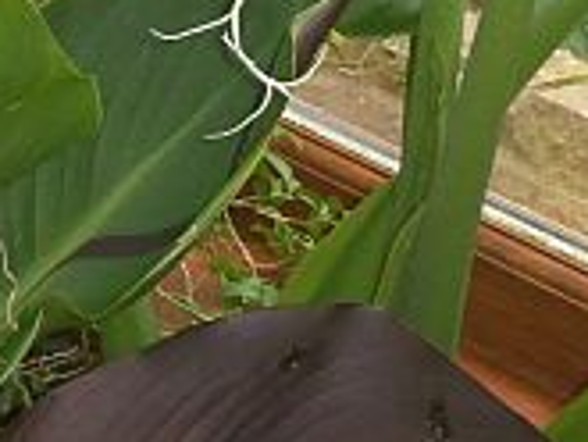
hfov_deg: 7.7
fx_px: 4284
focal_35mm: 252
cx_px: -292
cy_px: 82
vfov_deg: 5.9
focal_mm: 10.9
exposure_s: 1/60
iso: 800
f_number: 4.3
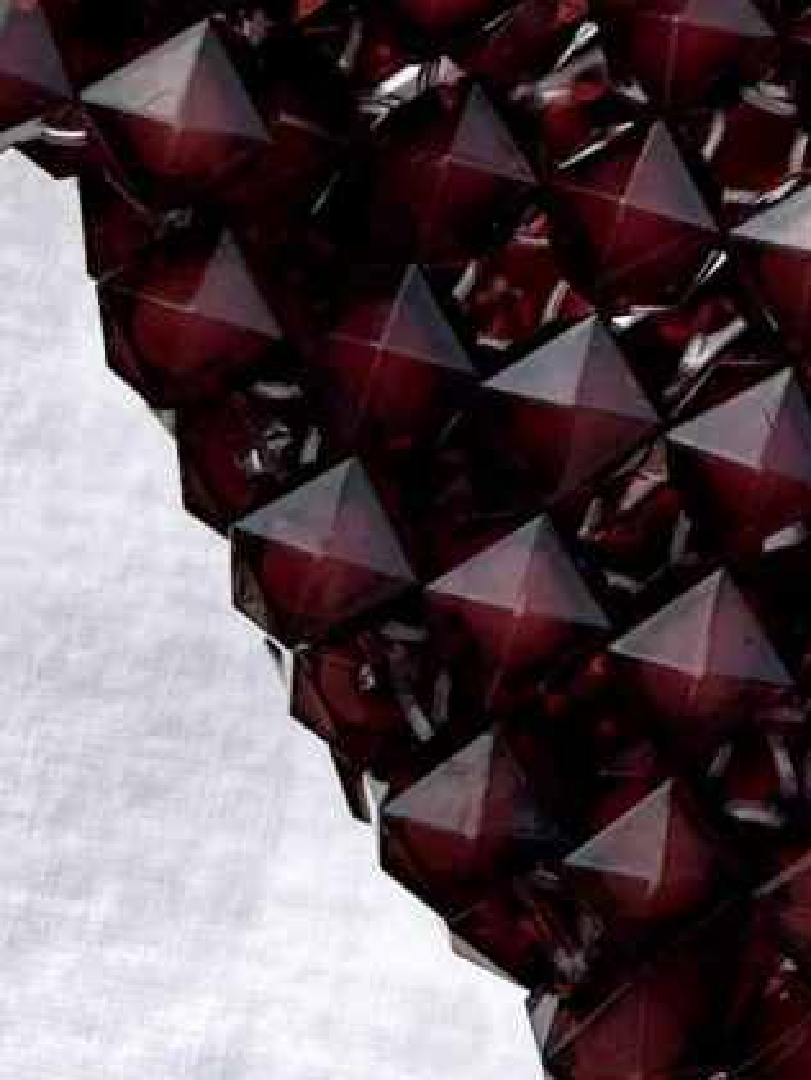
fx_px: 4933
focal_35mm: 158
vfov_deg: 11.3
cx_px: 1643
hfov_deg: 8.8
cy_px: -1111
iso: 50
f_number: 1.5
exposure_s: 1/2571
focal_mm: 5.7
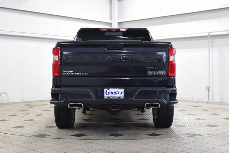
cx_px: 114
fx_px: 344
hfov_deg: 36.9
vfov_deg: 25.1
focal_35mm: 54
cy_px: 76
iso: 800
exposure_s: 1/15
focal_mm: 36
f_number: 6.3
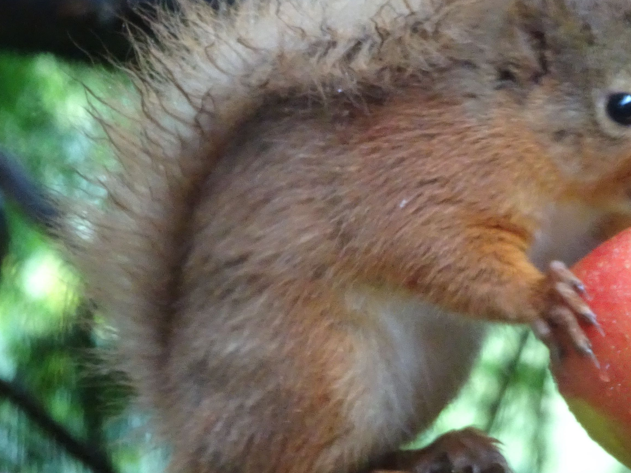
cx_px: 484
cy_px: 289
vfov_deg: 2.9
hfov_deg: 3.9
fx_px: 9262
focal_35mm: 508
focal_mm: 40.86
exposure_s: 1/20
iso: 800
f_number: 6.3
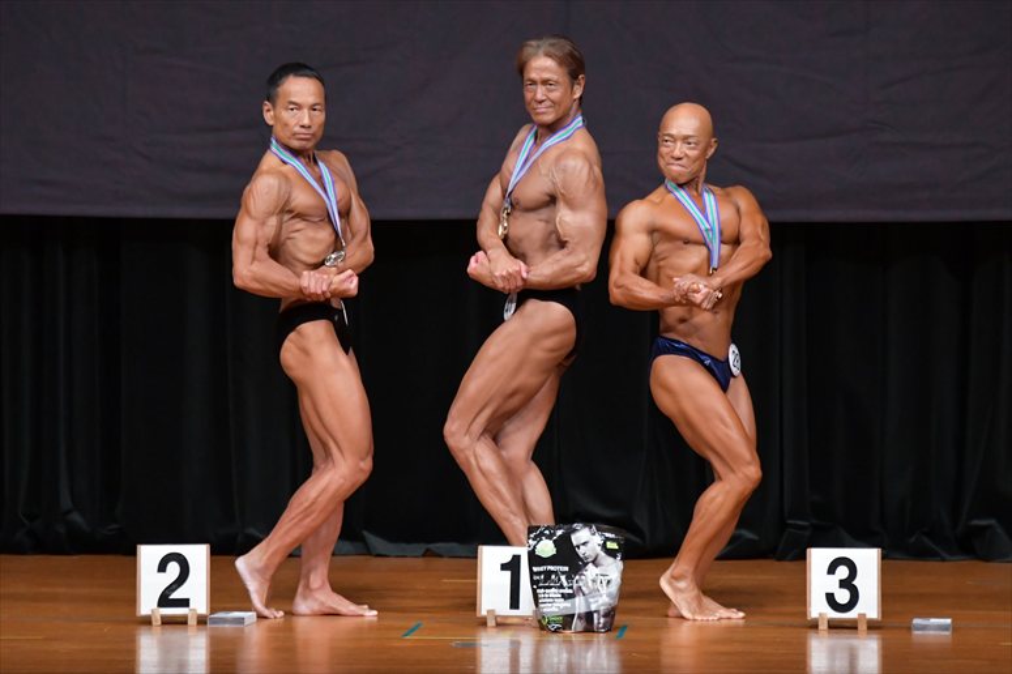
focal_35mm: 285
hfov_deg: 7.2
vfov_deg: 4.8
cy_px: 337
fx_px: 8008
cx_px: 506
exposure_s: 1/400
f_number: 5.6
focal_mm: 190
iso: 4000
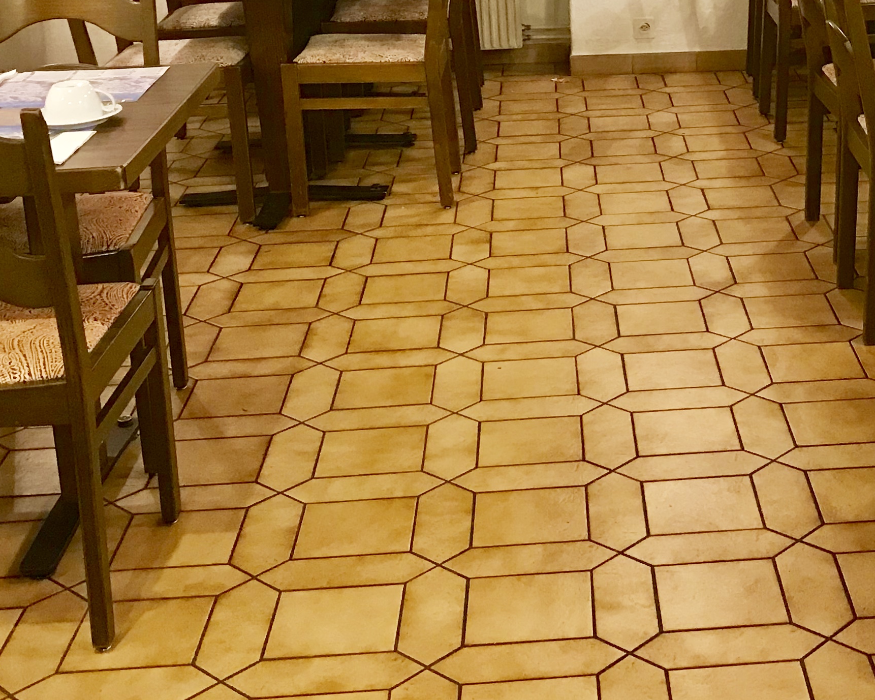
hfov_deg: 29.1
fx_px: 1657
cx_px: 670
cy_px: 129
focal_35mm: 64
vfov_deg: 23.5
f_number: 1.8
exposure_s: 1/11
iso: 100
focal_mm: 3.99
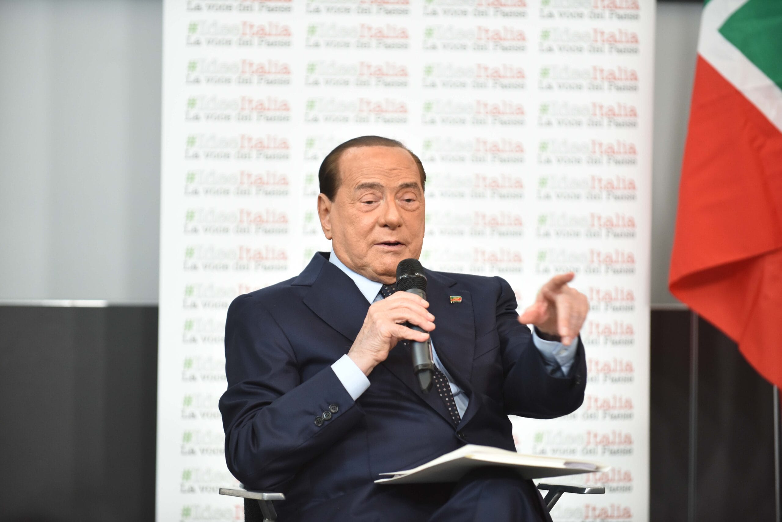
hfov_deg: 10.3
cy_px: 261
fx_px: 4346
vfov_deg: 6.9
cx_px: 391
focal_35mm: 200
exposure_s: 1/200
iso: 1600
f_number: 3.5
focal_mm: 200
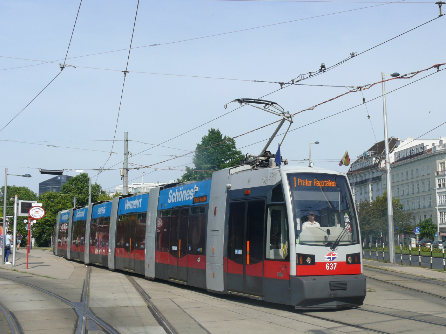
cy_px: 169
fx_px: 606
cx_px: 224
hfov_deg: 40.4
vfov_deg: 30.9
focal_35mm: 47
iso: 100
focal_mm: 9.8
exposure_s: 1/400
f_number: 7.1
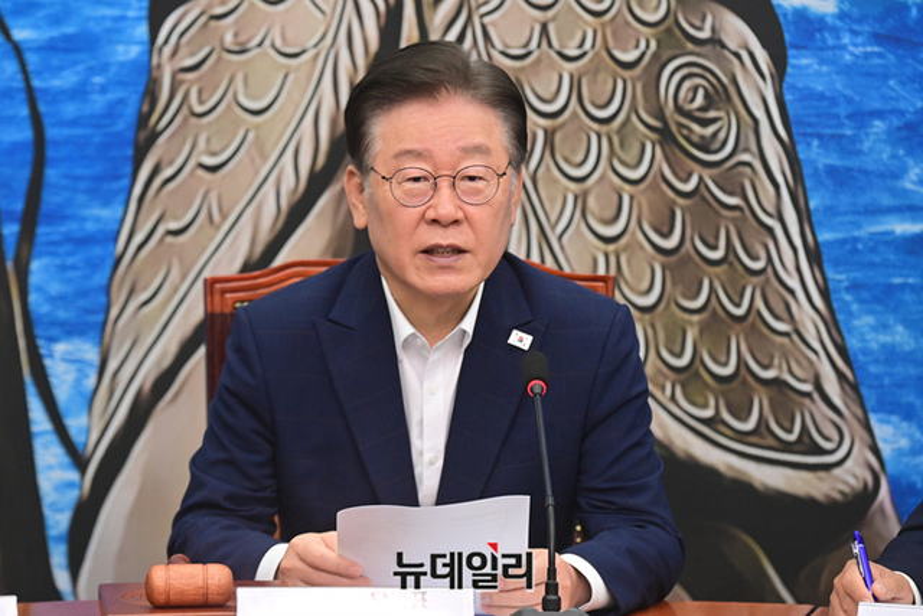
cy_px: 308
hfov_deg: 8.2
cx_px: 462
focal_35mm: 250
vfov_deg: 5.5
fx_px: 6411
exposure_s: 1/320
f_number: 7.1
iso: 5000
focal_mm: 250
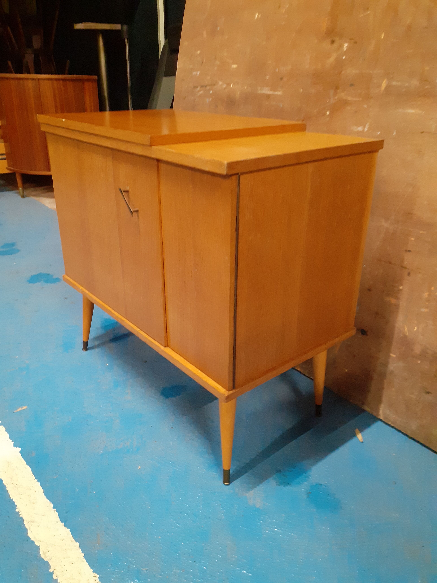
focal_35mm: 27
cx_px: 218
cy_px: 292
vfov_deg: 65.3
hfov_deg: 51.4
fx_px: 454
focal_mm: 3.6
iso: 500
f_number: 1.9
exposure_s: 1/25
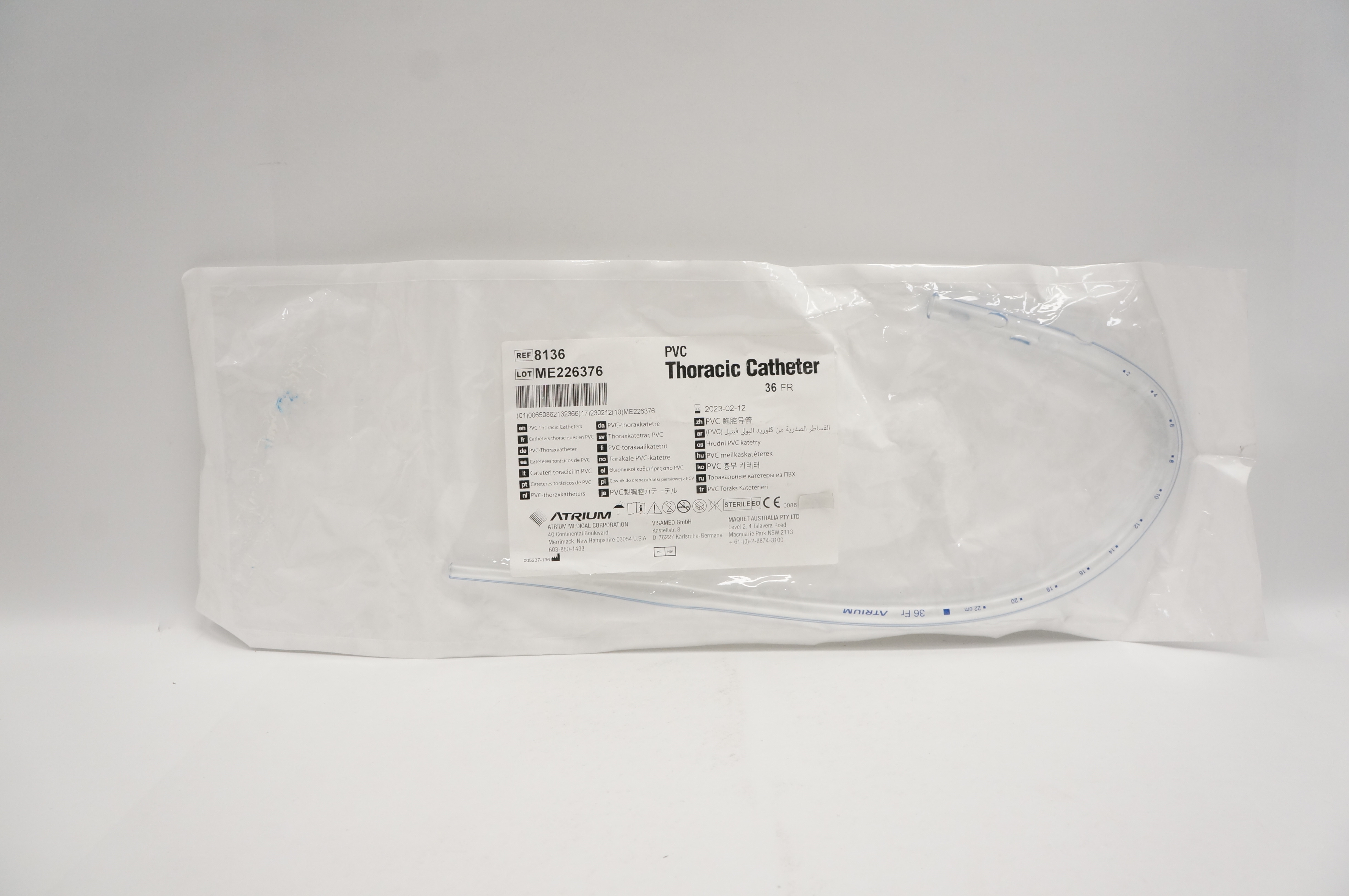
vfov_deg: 47.8
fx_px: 1011
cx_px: 674
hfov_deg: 67.4
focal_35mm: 27
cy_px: 448
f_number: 7.1
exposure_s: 1/200
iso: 800
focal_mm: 18
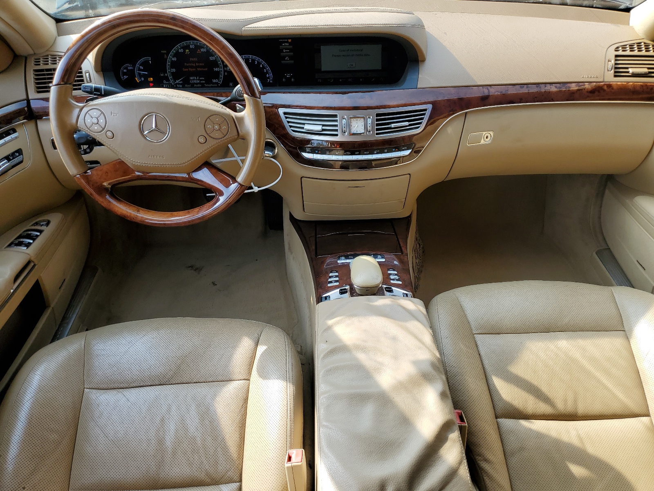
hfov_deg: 67.3
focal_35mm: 26
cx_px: 327
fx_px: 491
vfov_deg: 53.1
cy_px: 246
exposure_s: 1/455
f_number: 1.5
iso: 50
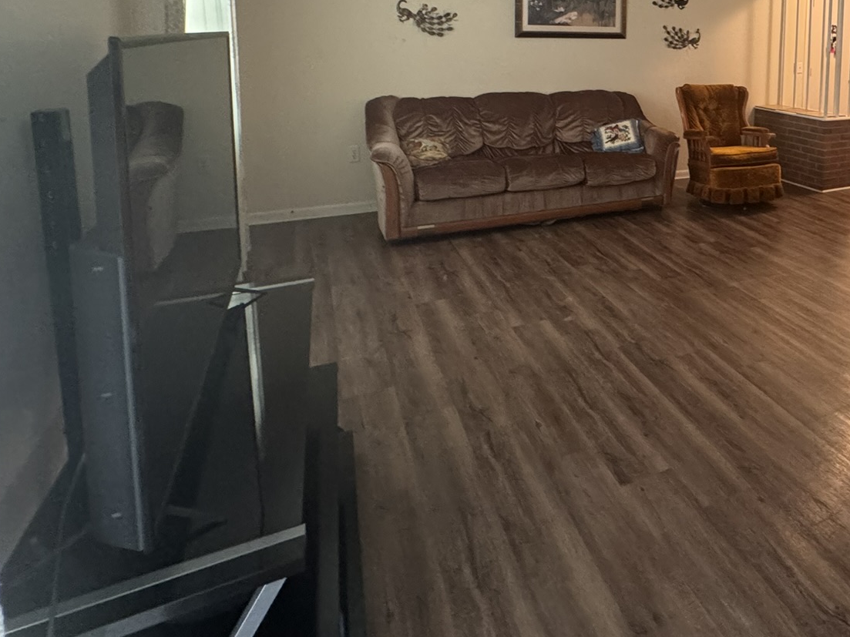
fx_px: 638
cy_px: 96
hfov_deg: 61.2
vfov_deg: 48.8
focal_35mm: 26
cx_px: 691
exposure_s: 1/60
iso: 640
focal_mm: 2.22
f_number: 2.2
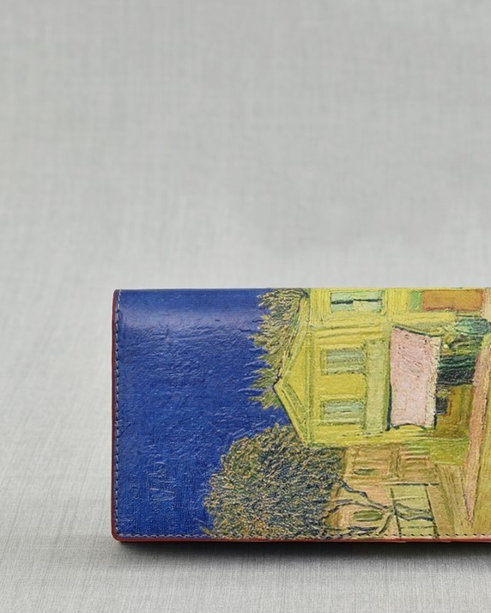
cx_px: 385
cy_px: 355
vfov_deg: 13.9
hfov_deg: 11.1
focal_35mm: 139
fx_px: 2520
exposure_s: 1/1.3
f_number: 7.1
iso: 100
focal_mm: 55
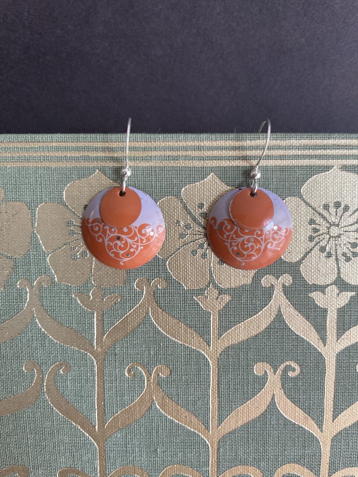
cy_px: 238
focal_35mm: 26
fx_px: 359
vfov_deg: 67.3
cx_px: 179
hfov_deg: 53.1
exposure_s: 1/60
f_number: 1.6
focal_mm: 4.2
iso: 80
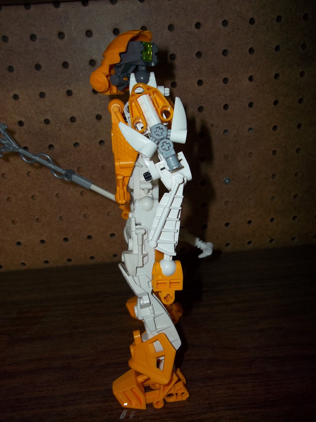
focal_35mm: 32
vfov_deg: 56.8
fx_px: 389
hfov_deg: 44.2
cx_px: 158
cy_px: 211
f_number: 2.9
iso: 80
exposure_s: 1/30
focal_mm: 5.7
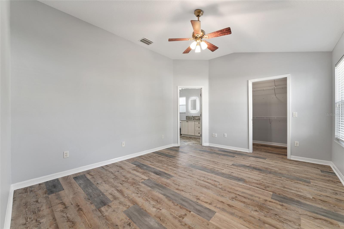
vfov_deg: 81.2
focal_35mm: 14
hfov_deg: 104.3
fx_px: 134
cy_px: 114
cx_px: 172
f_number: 6.3
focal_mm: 14
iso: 100
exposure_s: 1/1.25
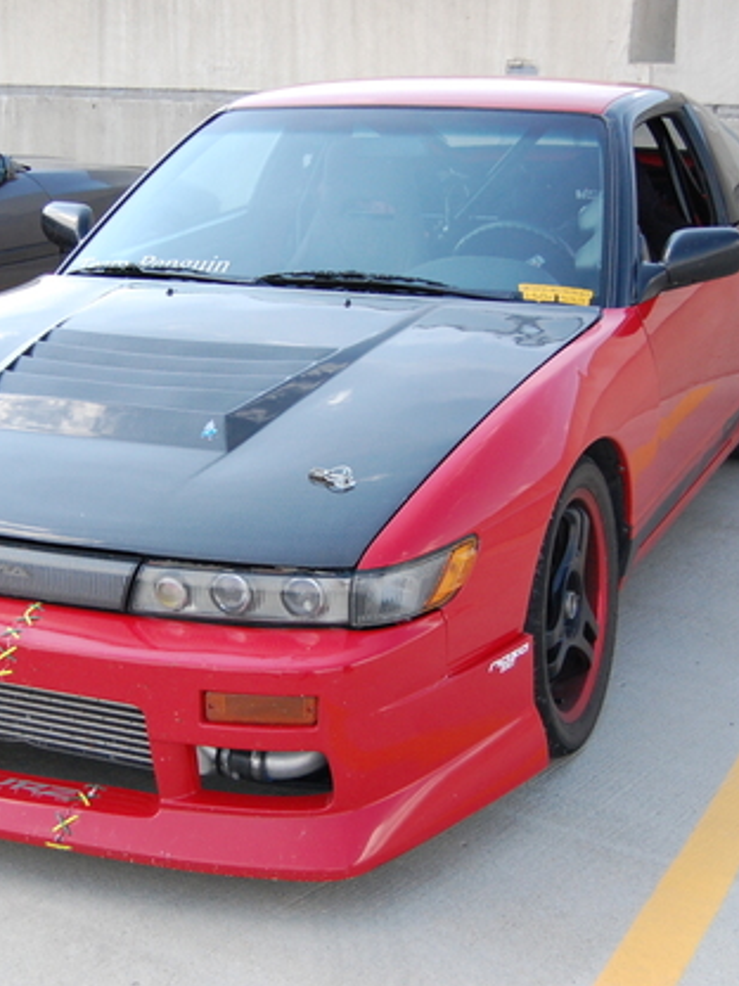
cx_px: 229
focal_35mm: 62
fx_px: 1765
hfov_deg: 23.5
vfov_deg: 31.2
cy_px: 493
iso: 800
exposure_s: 1/1250
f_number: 4.2
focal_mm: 28
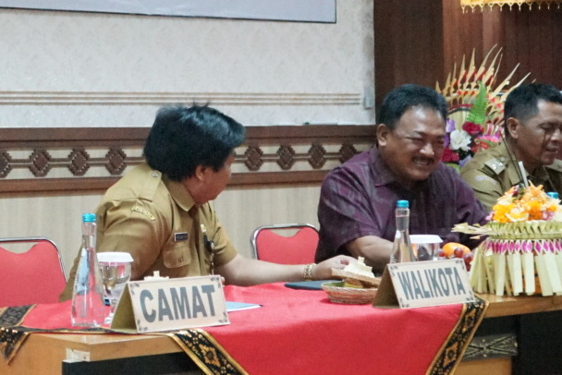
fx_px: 1577
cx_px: -85
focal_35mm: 101
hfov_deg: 19.2
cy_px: 108
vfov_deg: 13.5
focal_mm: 38
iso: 12800
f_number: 4.5
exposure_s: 1/160
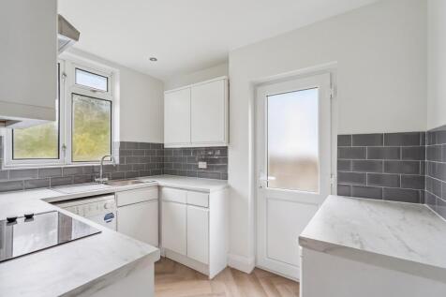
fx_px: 198
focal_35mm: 16
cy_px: 148
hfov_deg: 96.8
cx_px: 223
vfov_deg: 73.7
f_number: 5.6
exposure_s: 1/3.33
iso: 320
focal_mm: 16
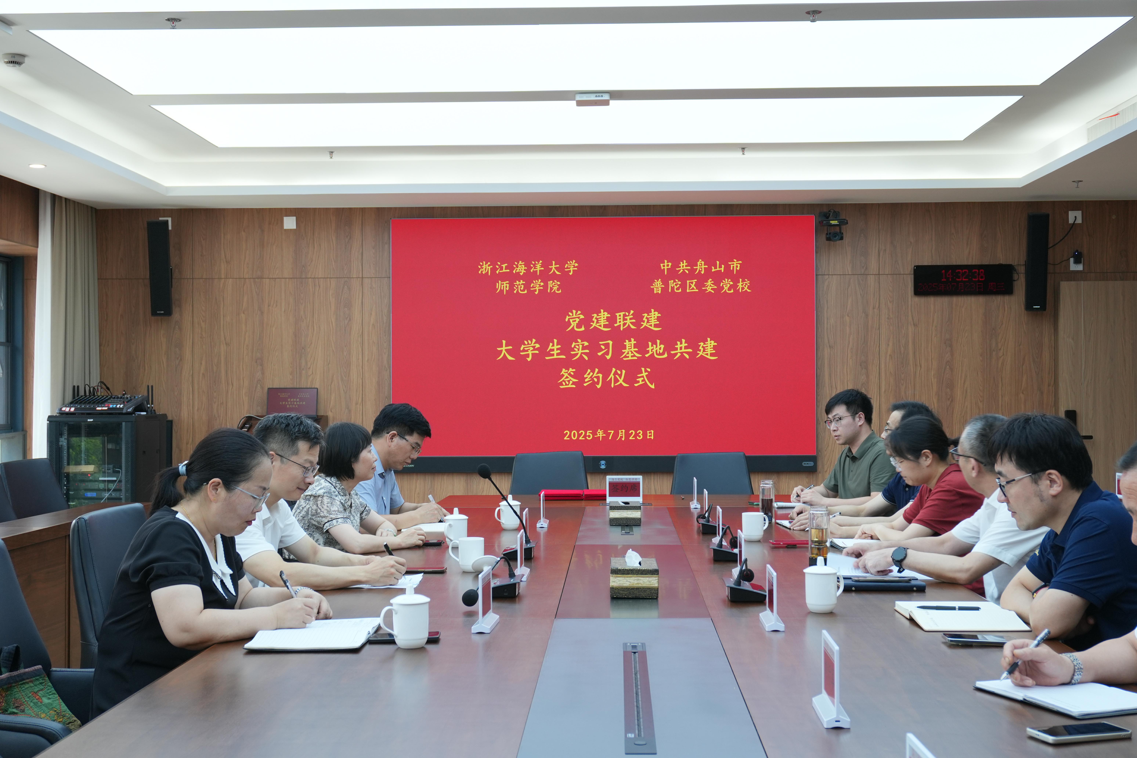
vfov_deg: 30.8
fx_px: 1374
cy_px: 379
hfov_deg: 45.0
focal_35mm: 44
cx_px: 568
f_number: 6.3
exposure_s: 1/50
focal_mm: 29
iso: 320
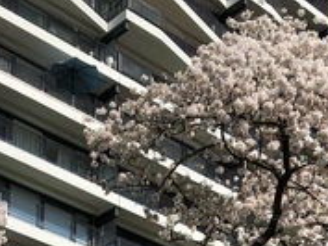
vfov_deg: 14.4
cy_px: 387
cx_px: 70
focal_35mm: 95
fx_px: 901
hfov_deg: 20.4
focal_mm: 3.99
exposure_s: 1/2404
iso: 20
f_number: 1.8
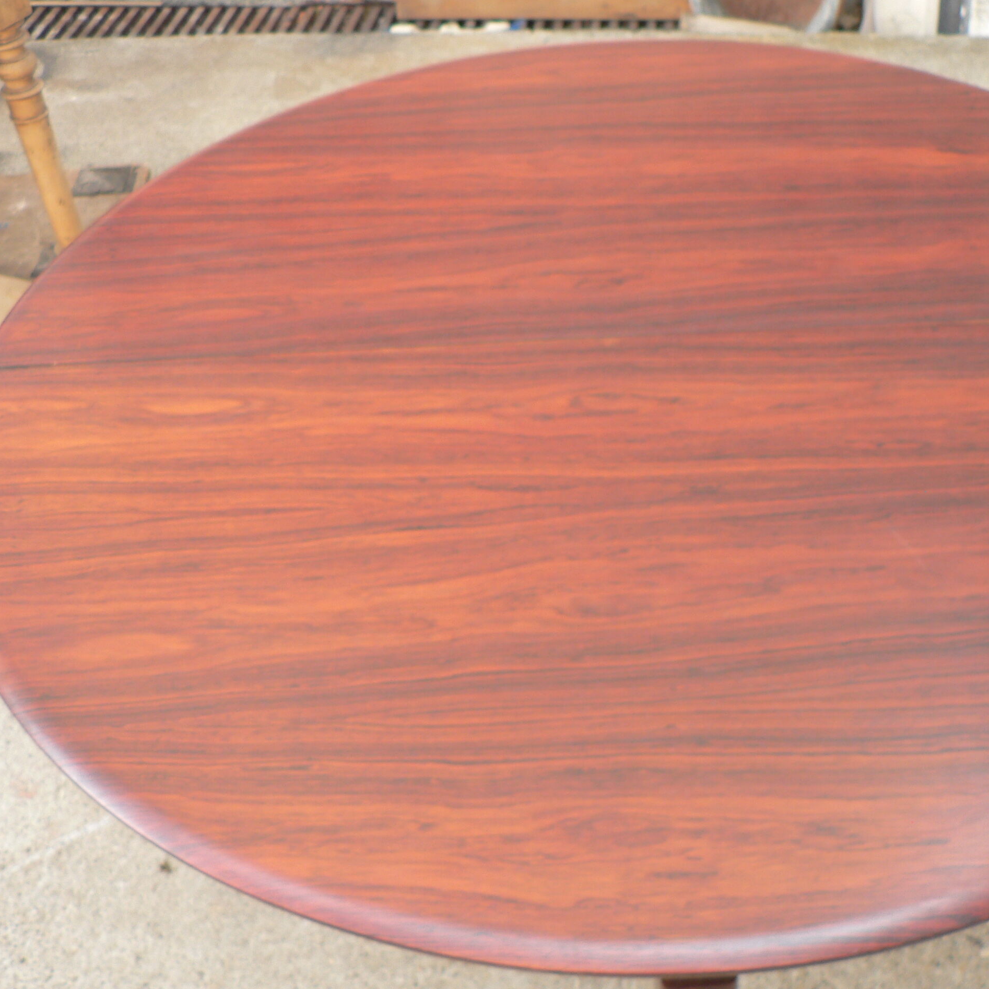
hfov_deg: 38.9
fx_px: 1390
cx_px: 616
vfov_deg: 39.2
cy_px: 491
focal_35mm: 43
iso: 80
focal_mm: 6
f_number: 2.8
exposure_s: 1/30
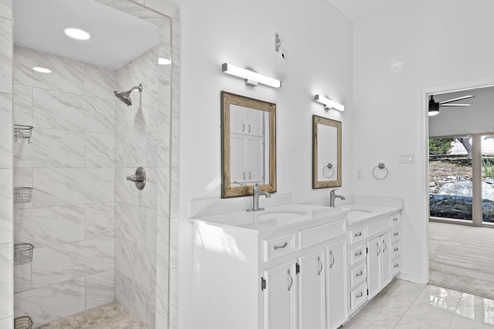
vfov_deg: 61.9
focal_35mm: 20
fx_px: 274
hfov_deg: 84.0
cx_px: 251
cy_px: 165
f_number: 9
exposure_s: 1/3
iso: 100
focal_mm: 19
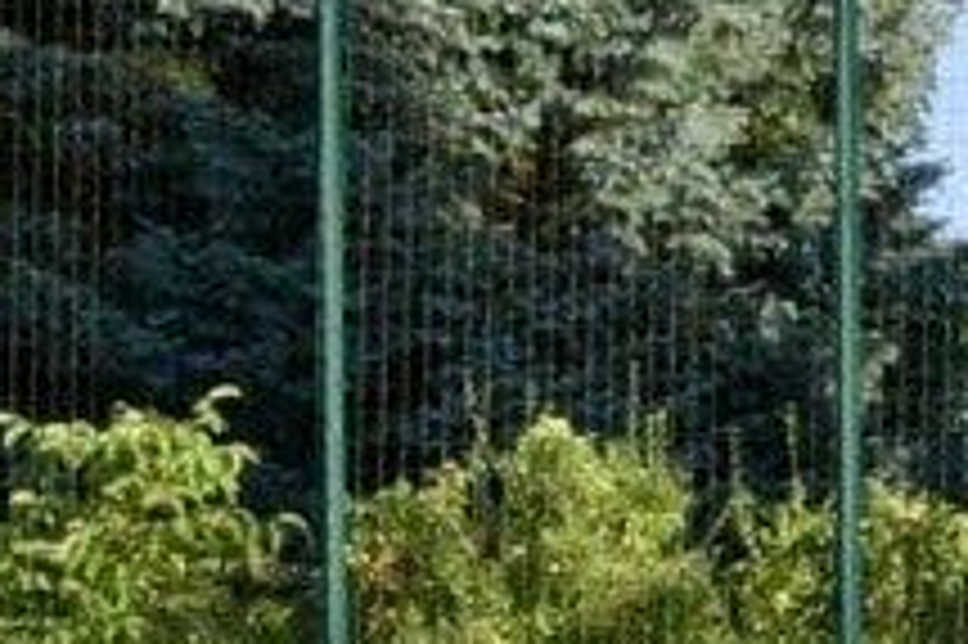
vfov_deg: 2.5
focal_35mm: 548
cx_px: 806
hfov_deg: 3.8
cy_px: 1587
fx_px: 14723
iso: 5000
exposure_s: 1/1000
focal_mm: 92
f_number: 18
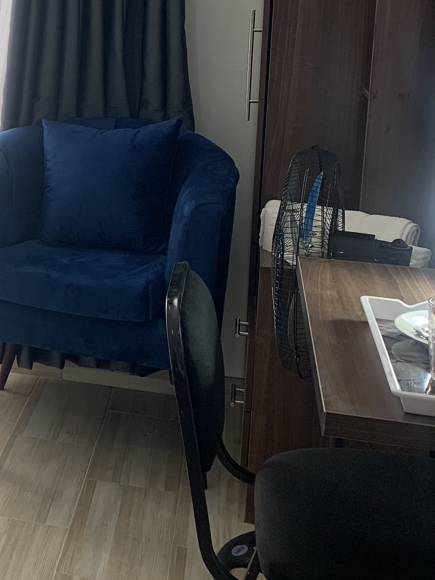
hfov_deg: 21.1
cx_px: -106
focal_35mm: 64
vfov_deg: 30.0
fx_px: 1072
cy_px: 177
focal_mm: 4.25
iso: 40
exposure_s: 1/122
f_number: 1.8
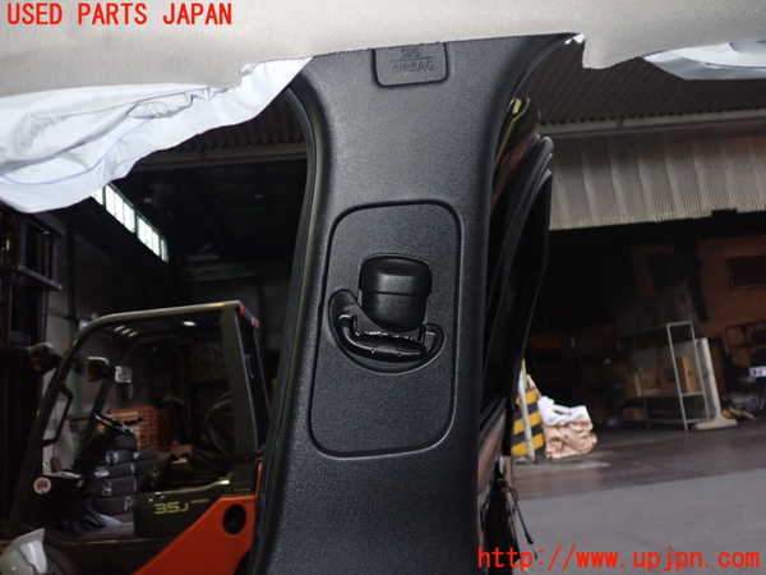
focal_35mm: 30
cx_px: 383
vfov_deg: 46.8
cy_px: 288
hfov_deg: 60.0
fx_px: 664
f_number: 6.3
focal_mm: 5.4
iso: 800
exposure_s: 1/30
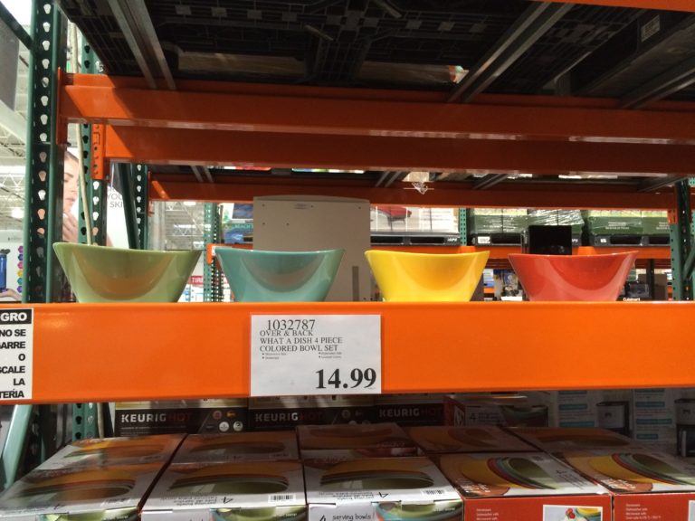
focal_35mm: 29
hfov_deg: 61.7
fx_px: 582
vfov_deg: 48.2
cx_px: 348
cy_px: 260
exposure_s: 1/30
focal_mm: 4.15
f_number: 2.2
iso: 250
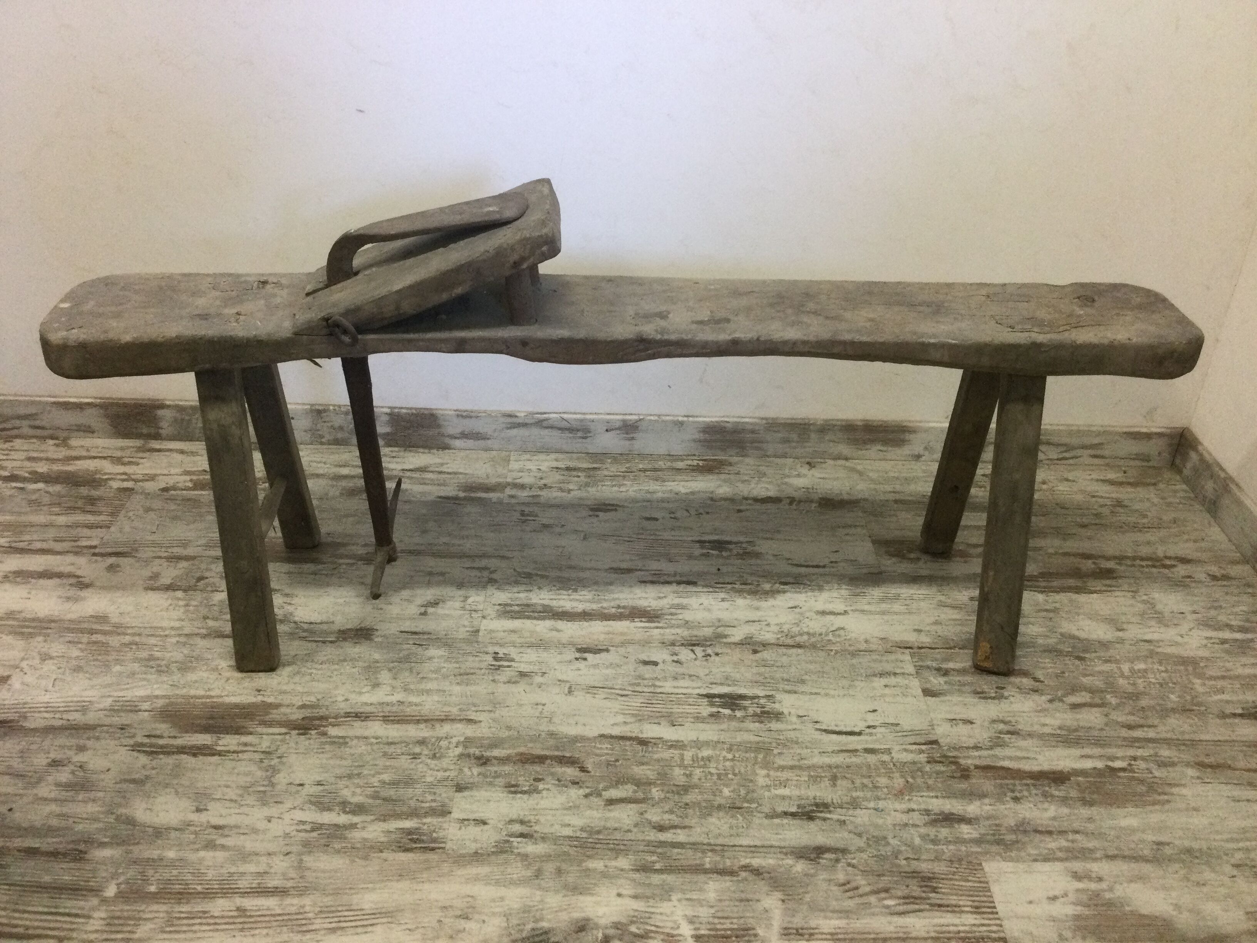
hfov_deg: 58.4
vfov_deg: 45.4
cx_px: 628
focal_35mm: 31
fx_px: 1126
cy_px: 472
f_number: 2.4
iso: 50
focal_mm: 3.3
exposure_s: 1/33
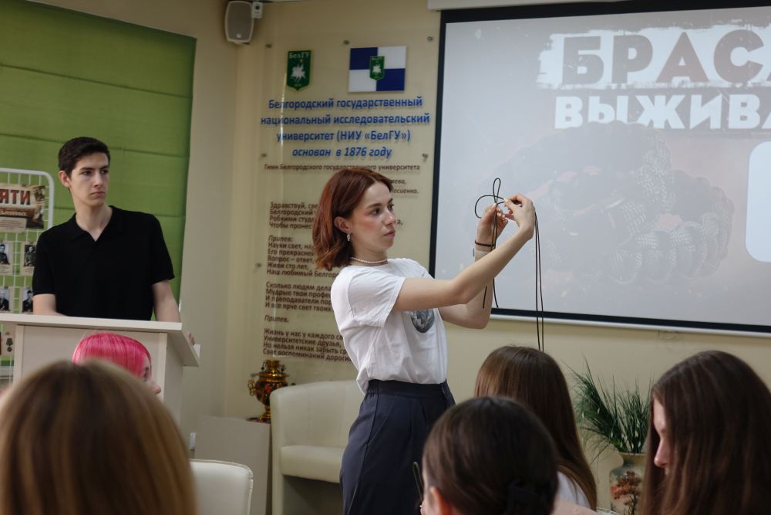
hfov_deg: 27.3
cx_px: 386
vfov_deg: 18.4
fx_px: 1585
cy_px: 258
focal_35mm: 74
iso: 200
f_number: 2.8
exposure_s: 1/80
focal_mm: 27.11
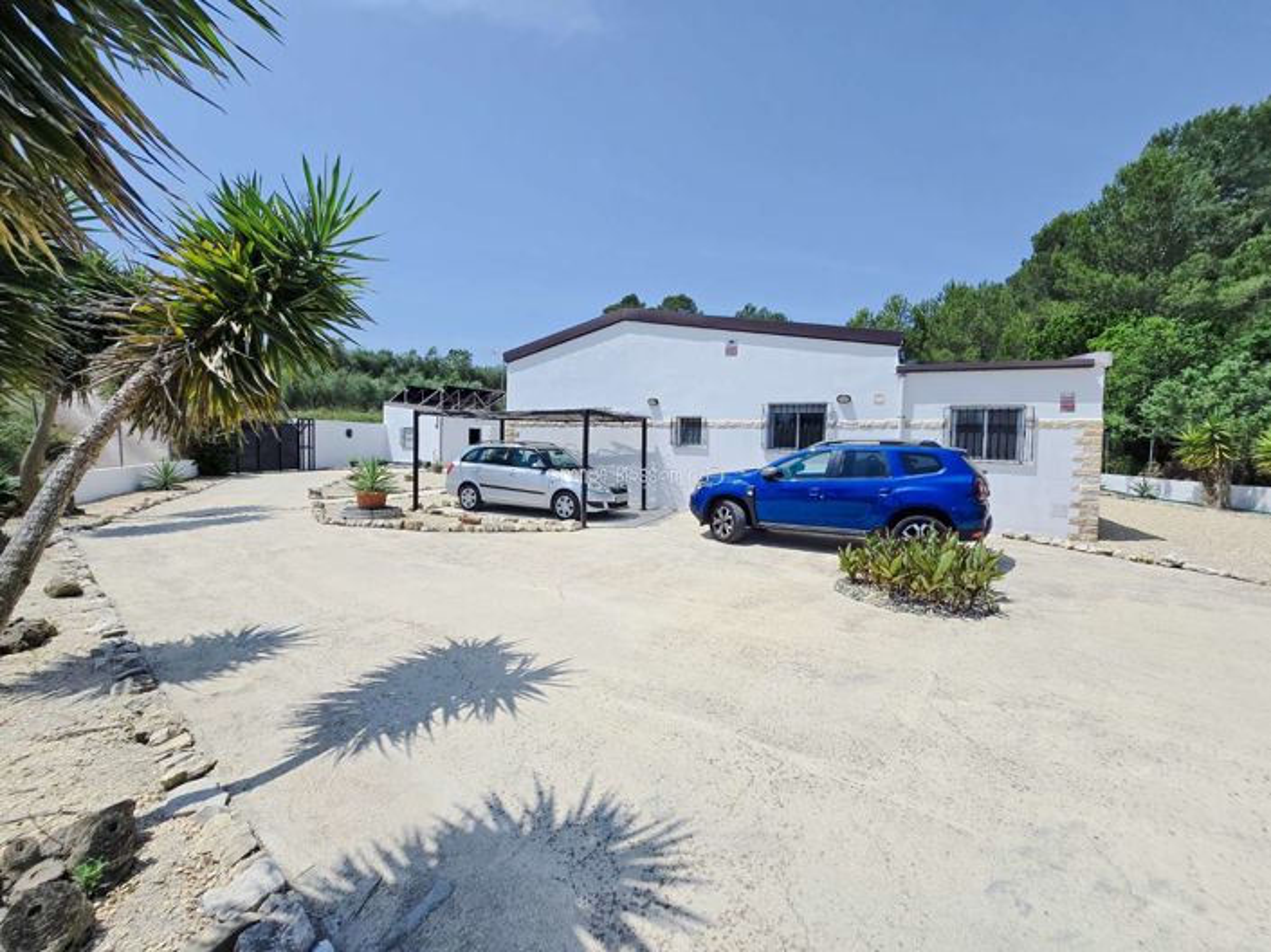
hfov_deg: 106.2
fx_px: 477
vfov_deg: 89.9
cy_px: 476
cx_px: 636
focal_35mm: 13
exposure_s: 1/4469
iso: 50
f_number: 2.2
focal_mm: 2.2
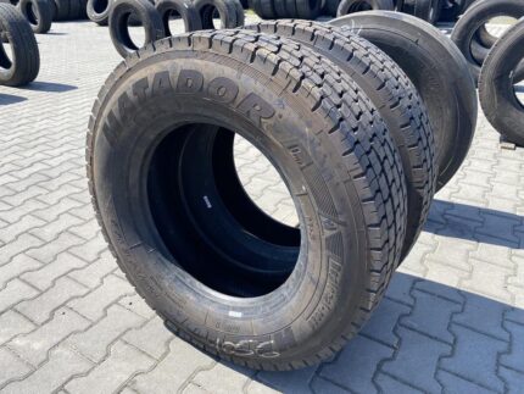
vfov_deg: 53.1
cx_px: 262
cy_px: 197
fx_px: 394
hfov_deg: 67.3
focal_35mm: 26
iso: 32
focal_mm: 4.25
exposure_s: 1/1093
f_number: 1.8
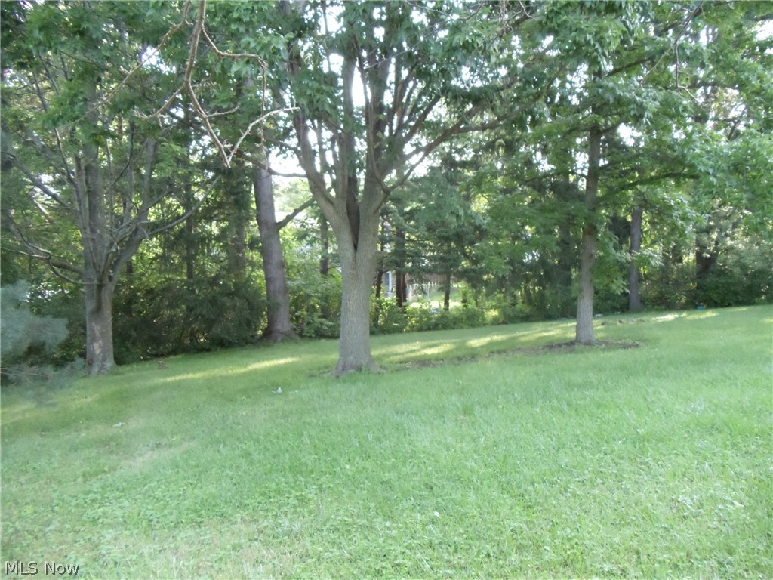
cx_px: 386
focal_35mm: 44
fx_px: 983
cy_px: 290
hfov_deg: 42.9
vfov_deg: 32.9
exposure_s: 1/160
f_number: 3.5
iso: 400
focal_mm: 6
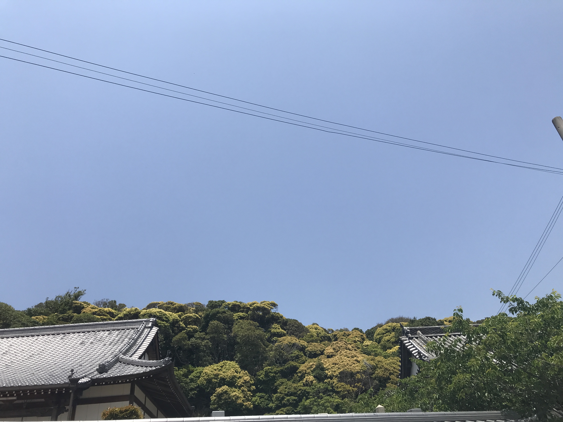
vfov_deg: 49.7
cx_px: 282
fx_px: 455
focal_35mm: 28
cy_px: 211
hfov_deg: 63.4
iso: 20
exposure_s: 1/2994
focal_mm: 3.99
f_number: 1.8
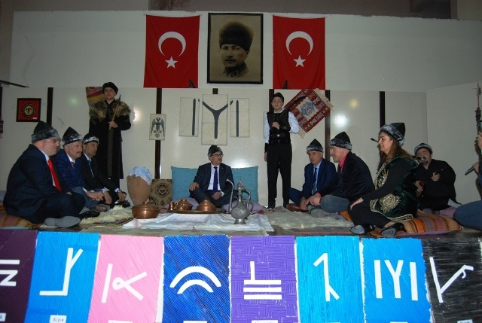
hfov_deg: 67.3
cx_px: 241
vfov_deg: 48.1
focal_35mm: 27
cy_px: 162
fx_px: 362
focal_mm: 18
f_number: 4
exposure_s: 1/60
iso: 400
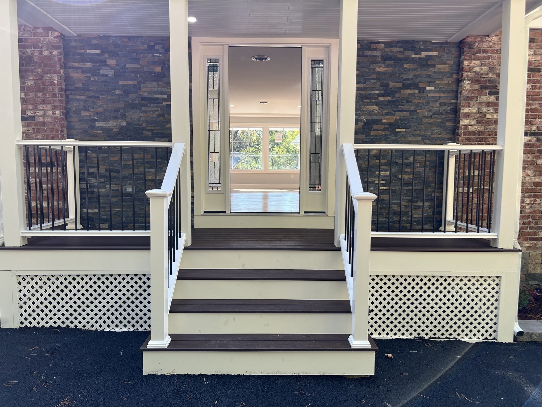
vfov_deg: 53.1
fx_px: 407
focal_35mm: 26
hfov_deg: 67.3
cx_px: 271
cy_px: 204
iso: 40
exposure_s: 1/173
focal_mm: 5.7
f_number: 1.5
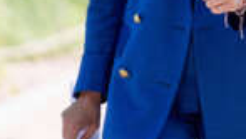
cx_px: 326
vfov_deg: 1.3
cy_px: -132
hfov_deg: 2.3
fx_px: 6170
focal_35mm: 945
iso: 160
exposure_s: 1/640
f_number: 2.8
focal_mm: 198
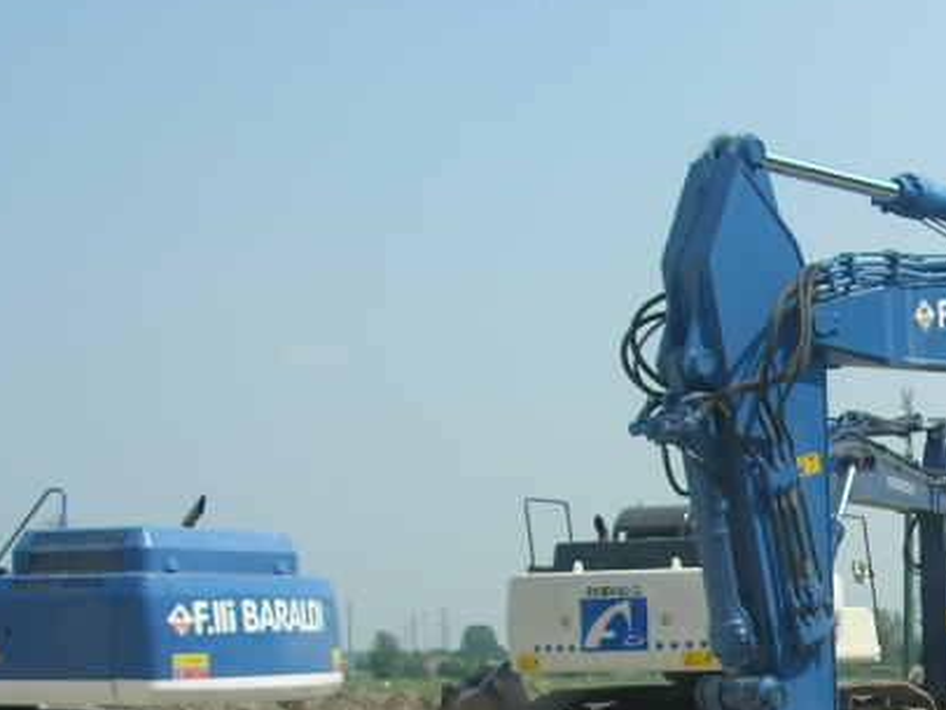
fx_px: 2624
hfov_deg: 19.3
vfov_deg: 15.1
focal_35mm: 96
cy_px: 757
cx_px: 1133
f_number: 4.8
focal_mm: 7.8
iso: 64
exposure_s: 1/658
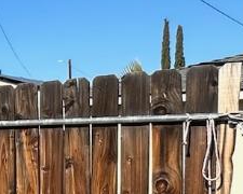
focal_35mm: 91
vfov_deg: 16.7
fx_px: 654
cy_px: 165
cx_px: -266
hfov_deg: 15.8
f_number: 2.2
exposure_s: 1/1949
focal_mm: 2.22
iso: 50
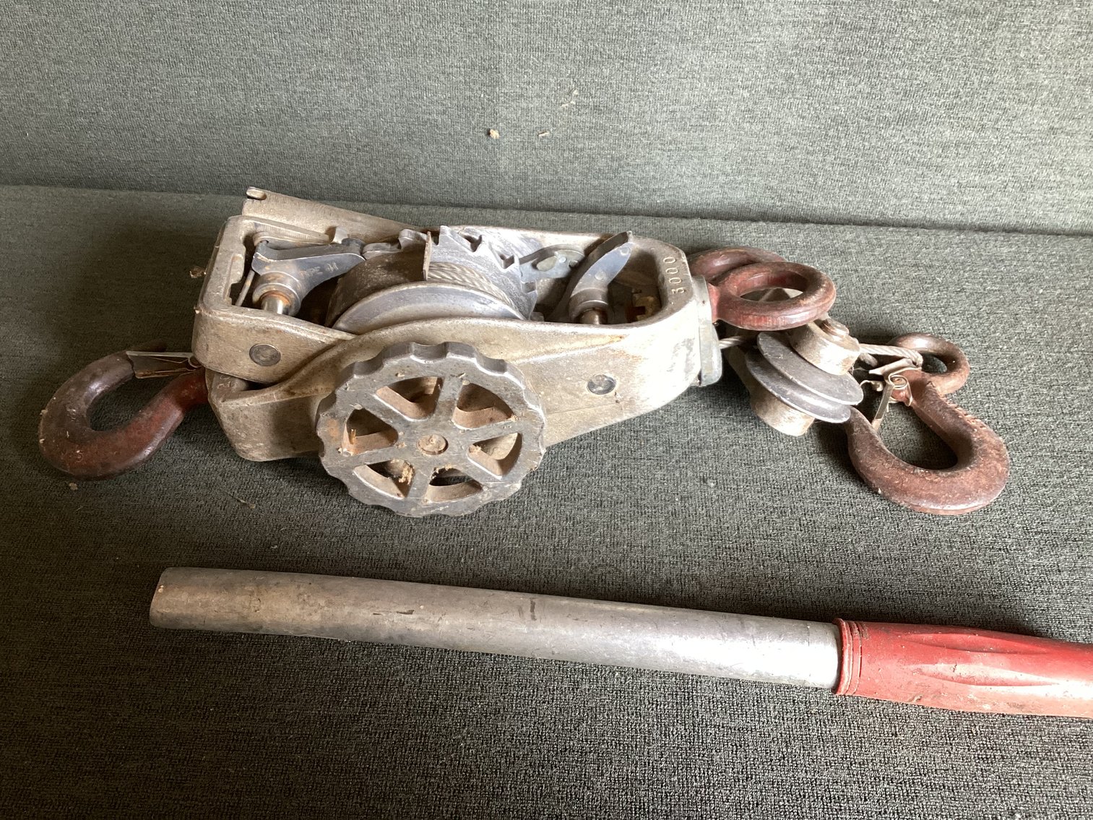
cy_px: 410
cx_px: 546
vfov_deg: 45.4
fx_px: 979
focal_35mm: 31
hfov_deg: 58.3
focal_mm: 3.3
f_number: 2.4
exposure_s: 1/50
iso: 160
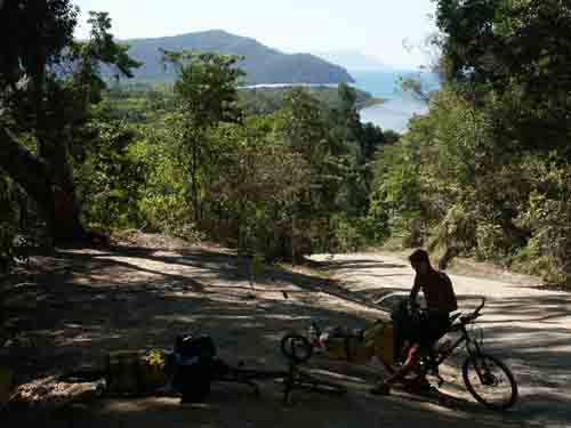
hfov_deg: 39.7
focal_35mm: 48
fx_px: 792
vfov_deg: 30.3
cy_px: 214
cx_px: 286
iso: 100
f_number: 8
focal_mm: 12.54
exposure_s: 1/250
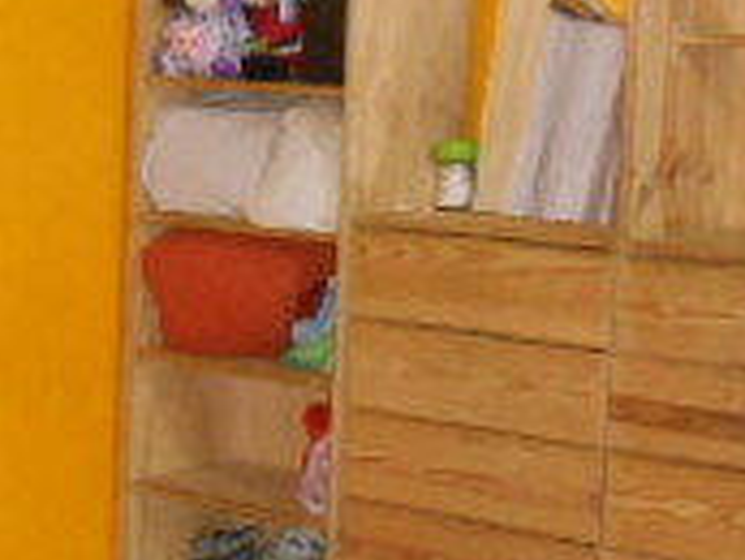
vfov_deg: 15.4
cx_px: 202
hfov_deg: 20.3
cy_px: 190
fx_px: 2068
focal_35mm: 96
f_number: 3.5
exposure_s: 1/25
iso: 640
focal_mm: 4.6
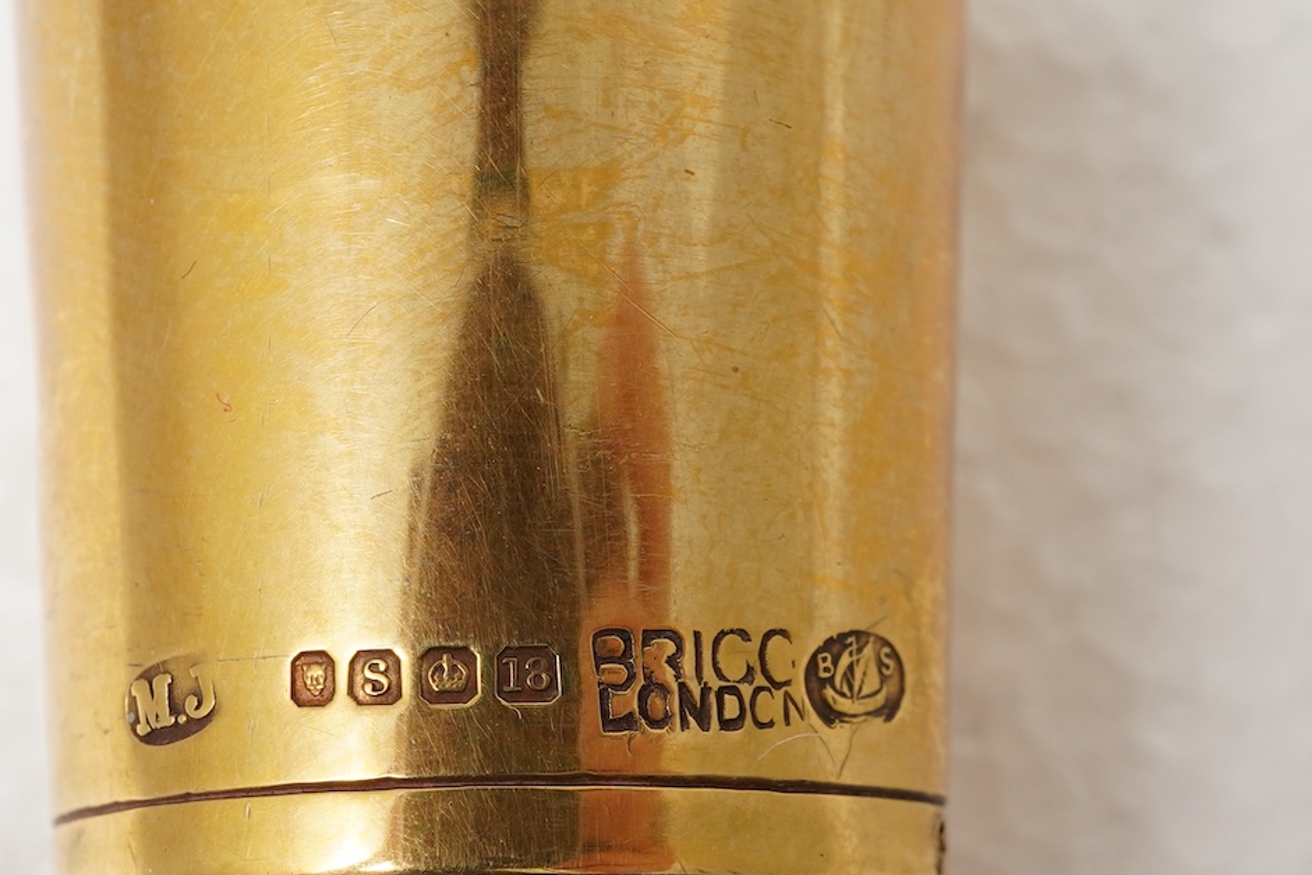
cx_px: 618
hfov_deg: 23.6
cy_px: 659
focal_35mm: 86
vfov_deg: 15.8
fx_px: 3135
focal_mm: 30
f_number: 22
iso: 400
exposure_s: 1/125
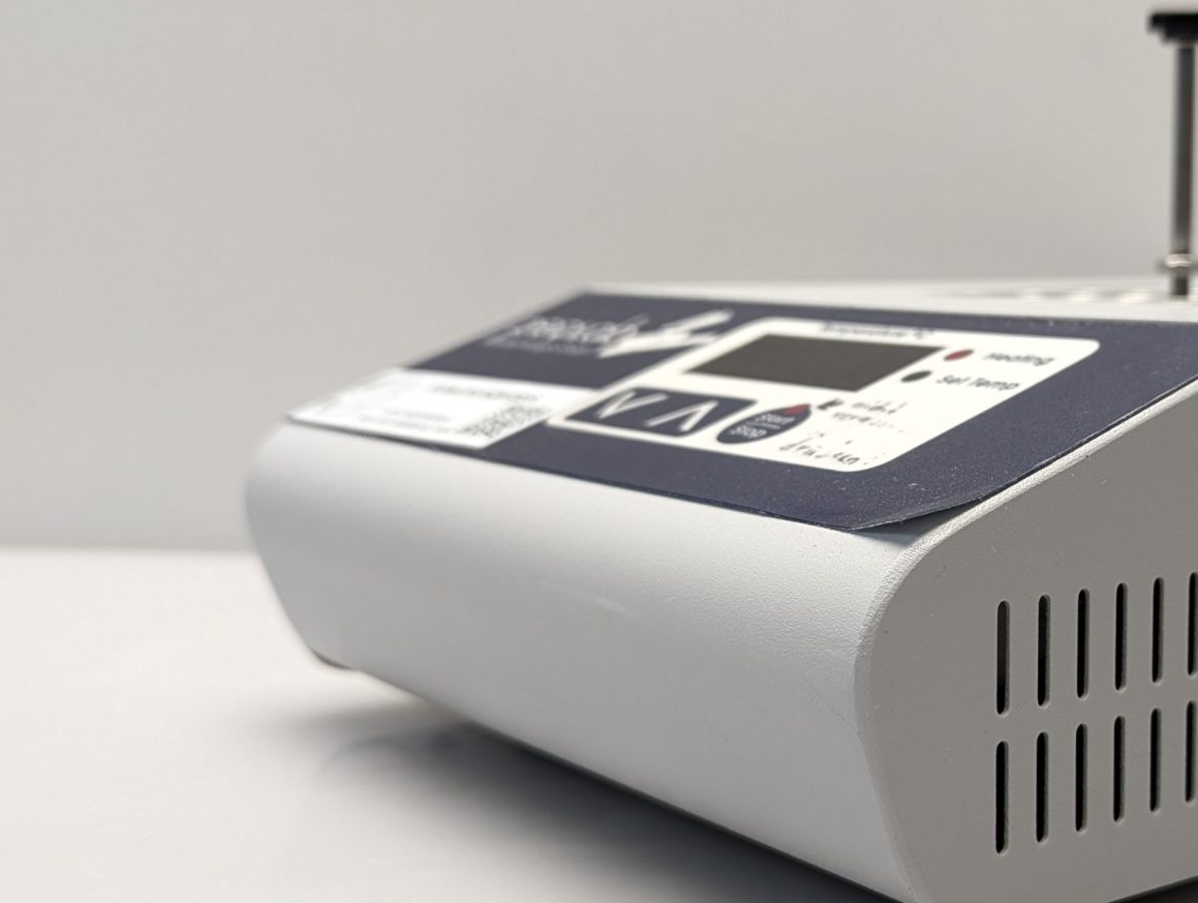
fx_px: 1837
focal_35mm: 53
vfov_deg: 27.6
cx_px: 1014
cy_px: 516
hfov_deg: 34.6
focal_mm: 6.81
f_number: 1.85
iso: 145
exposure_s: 1/100
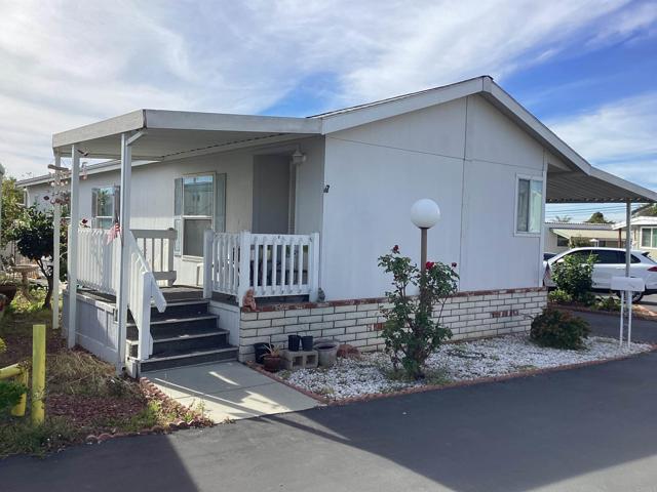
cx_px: 328
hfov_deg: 58.4
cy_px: 246
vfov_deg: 45.4
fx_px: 588
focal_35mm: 31
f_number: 2.4
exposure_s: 1/1335
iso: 25
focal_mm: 3.3
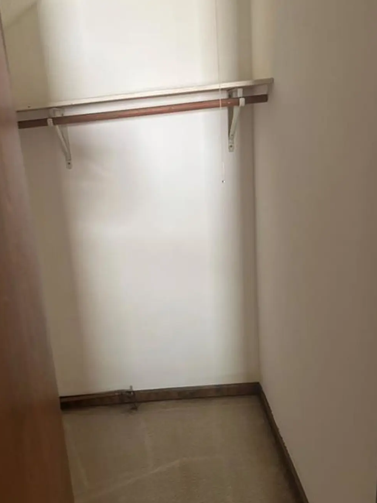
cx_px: 160
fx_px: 465
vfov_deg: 56.8
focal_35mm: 32
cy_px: 265
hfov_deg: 44.0
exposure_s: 1/60
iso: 320
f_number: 1.6
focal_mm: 5.96
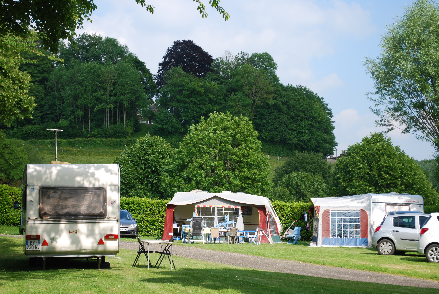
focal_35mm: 82
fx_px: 1007
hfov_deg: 24.6
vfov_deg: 16.6
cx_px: 220
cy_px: 147
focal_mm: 55
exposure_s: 1/160
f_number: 6.3
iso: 100
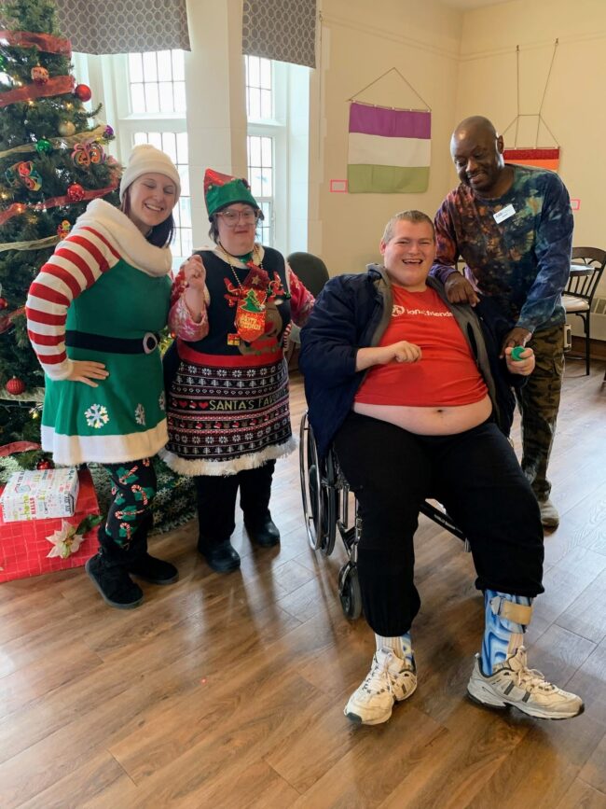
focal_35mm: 26
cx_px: 303
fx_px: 607
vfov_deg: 67.3
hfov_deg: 53.1
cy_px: 404
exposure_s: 1/60
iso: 250
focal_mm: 4.25
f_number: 1.8
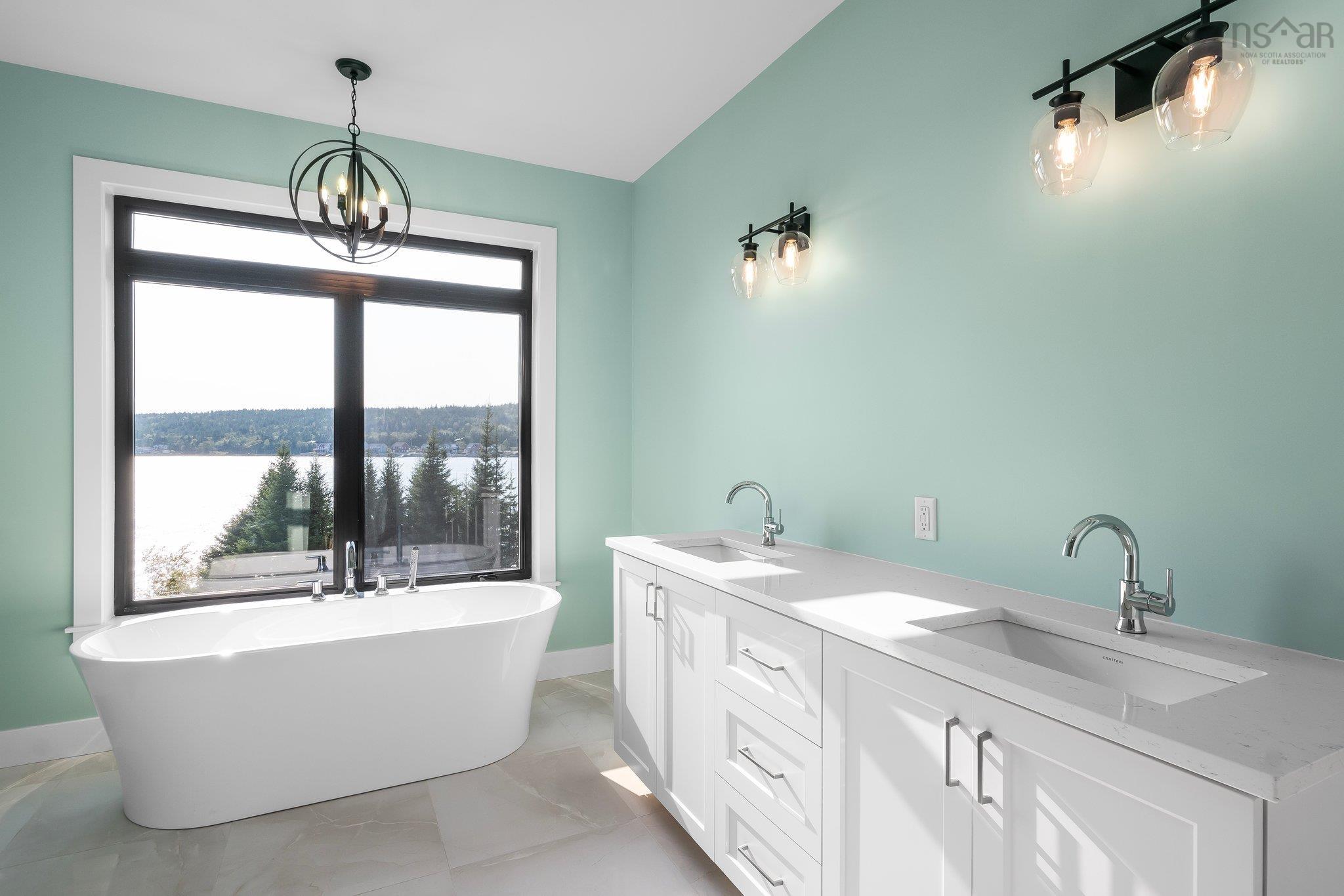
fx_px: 672
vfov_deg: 67.4
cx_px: 672
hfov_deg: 90.0
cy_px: 448
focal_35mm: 18
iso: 320
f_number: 9
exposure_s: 1/125
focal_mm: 12
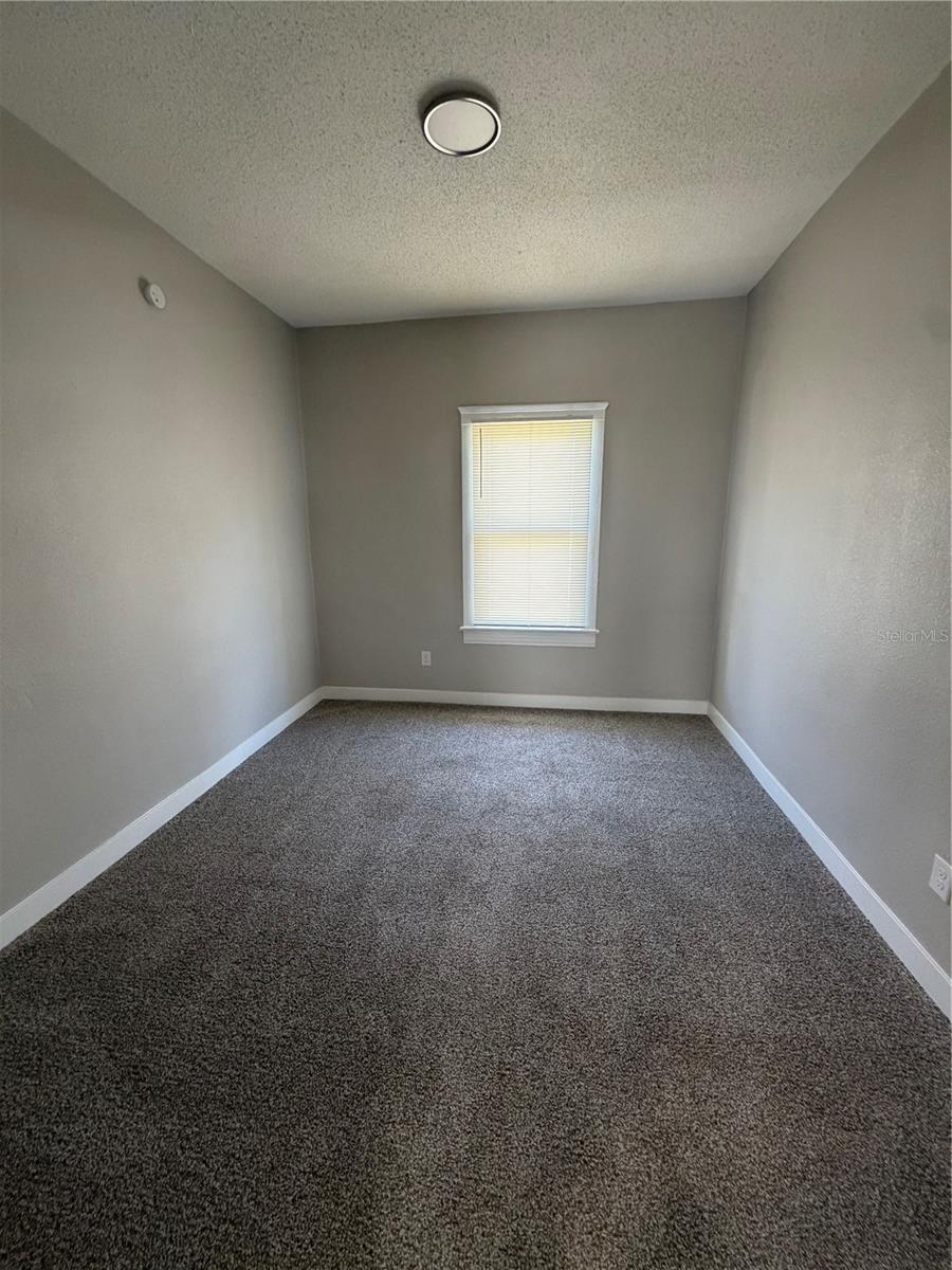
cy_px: 635
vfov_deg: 102.1
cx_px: 476
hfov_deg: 85.7
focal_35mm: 14
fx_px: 513
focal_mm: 2.22
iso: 320
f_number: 2.2
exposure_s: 1/60
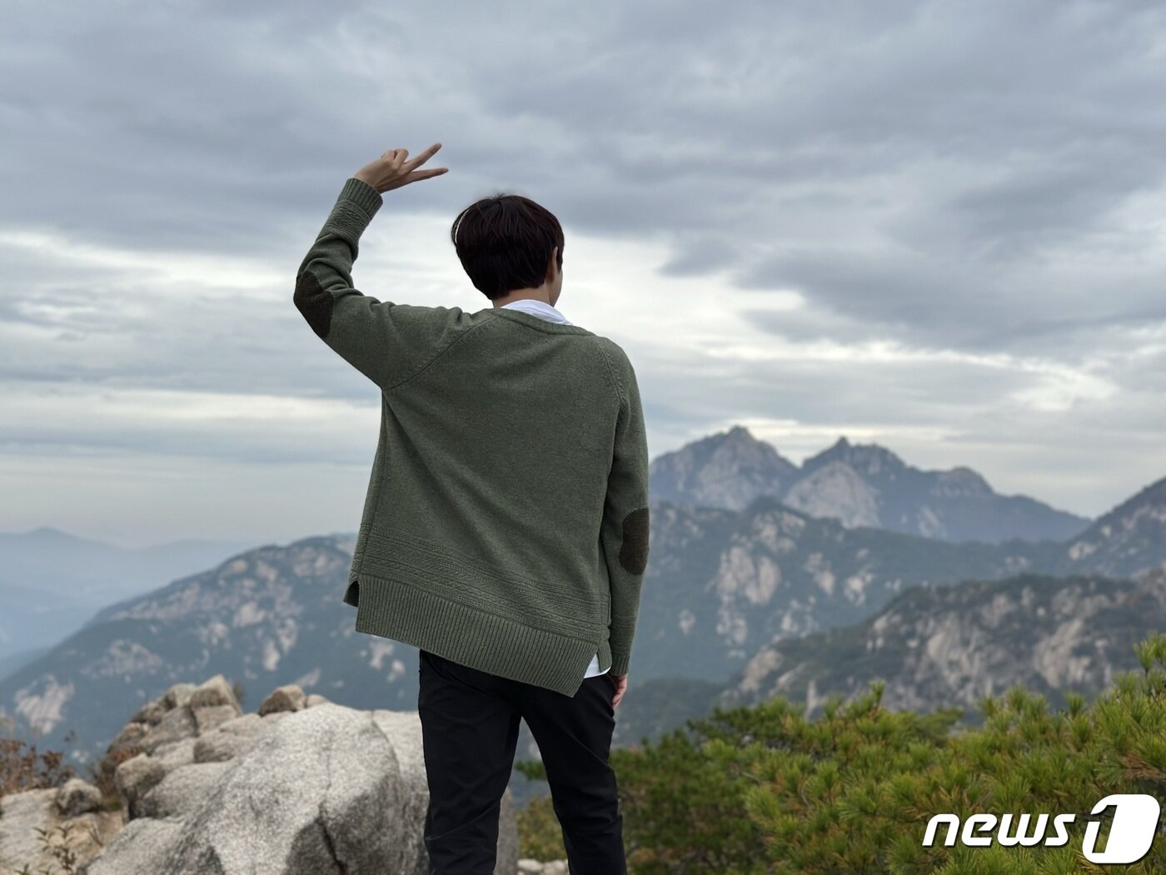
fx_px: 1617
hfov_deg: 39.7
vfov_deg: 30.3
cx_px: 583
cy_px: 438
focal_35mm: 48
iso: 80
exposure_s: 1/3731
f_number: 1.78
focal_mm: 6.86
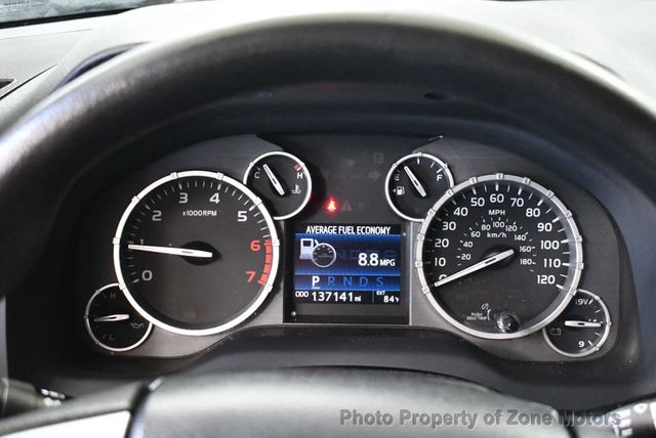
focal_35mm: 60
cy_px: 219
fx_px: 1094
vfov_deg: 22.7
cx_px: 328
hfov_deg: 33.4
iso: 7200
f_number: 4.2
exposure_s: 1/60
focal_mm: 30
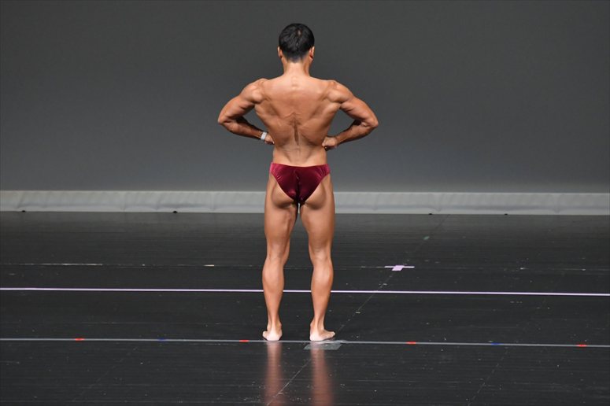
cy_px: 203
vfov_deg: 4.4
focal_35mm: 315
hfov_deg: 6.5
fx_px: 5335
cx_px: 305
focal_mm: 210
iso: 4000
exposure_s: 1/400
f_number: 5.6
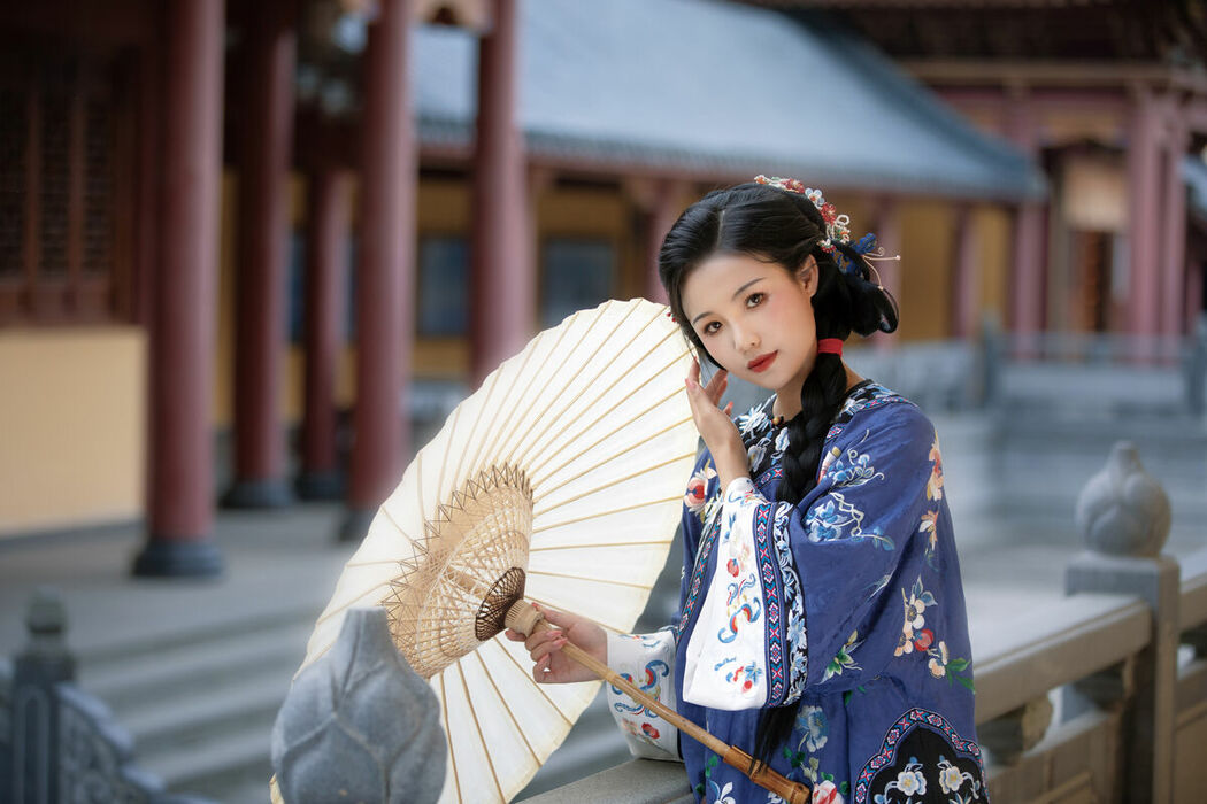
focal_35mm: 99
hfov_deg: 20.6
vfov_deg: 13.8
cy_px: 402
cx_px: 604
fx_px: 3319
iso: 160
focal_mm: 100
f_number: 2.8
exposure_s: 1/400
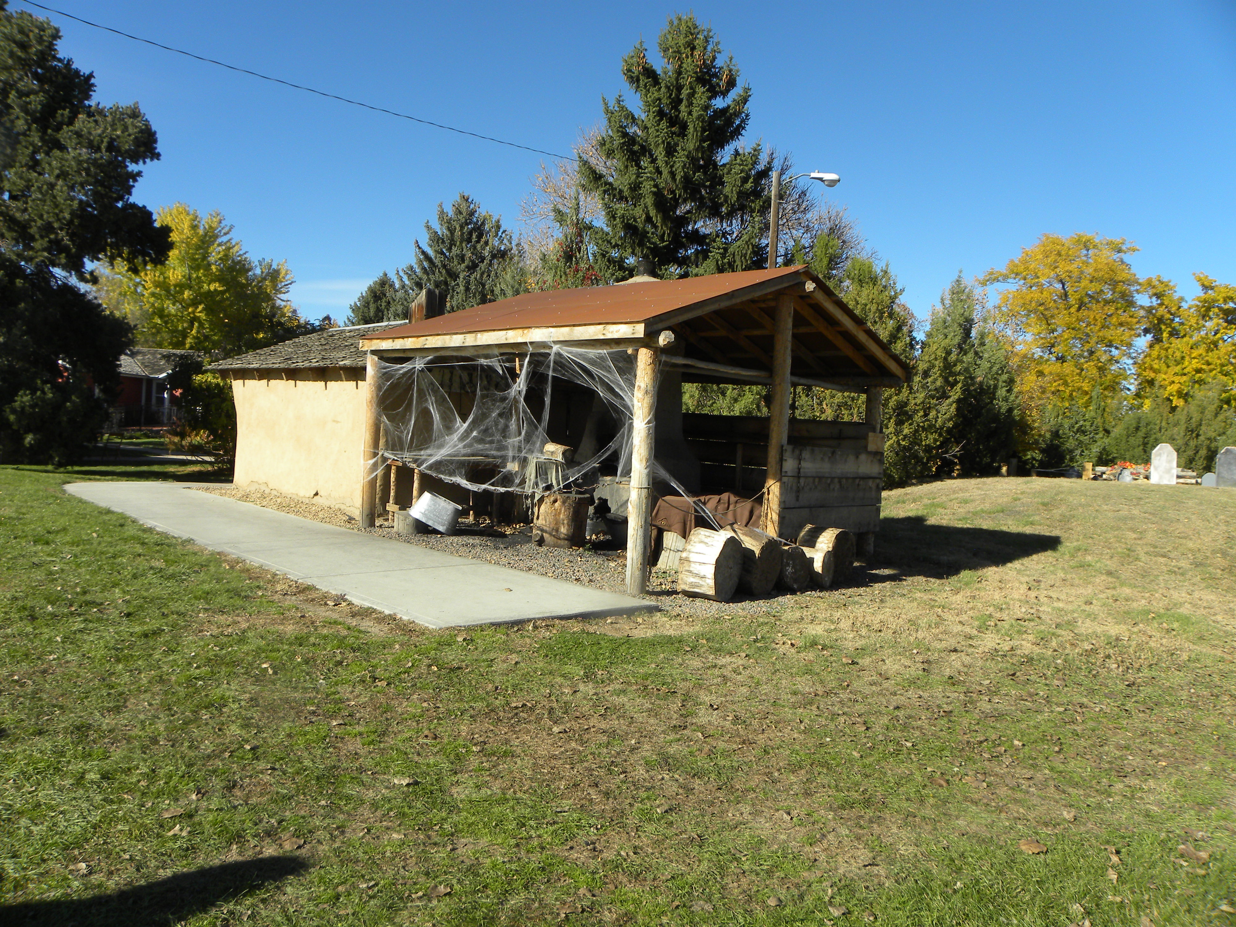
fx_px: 928
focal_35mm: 26
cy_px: 464
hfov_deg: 67.3
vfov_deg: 53.1
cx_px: 618
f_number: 5
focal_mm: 4.6
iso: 64
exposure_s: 1/310
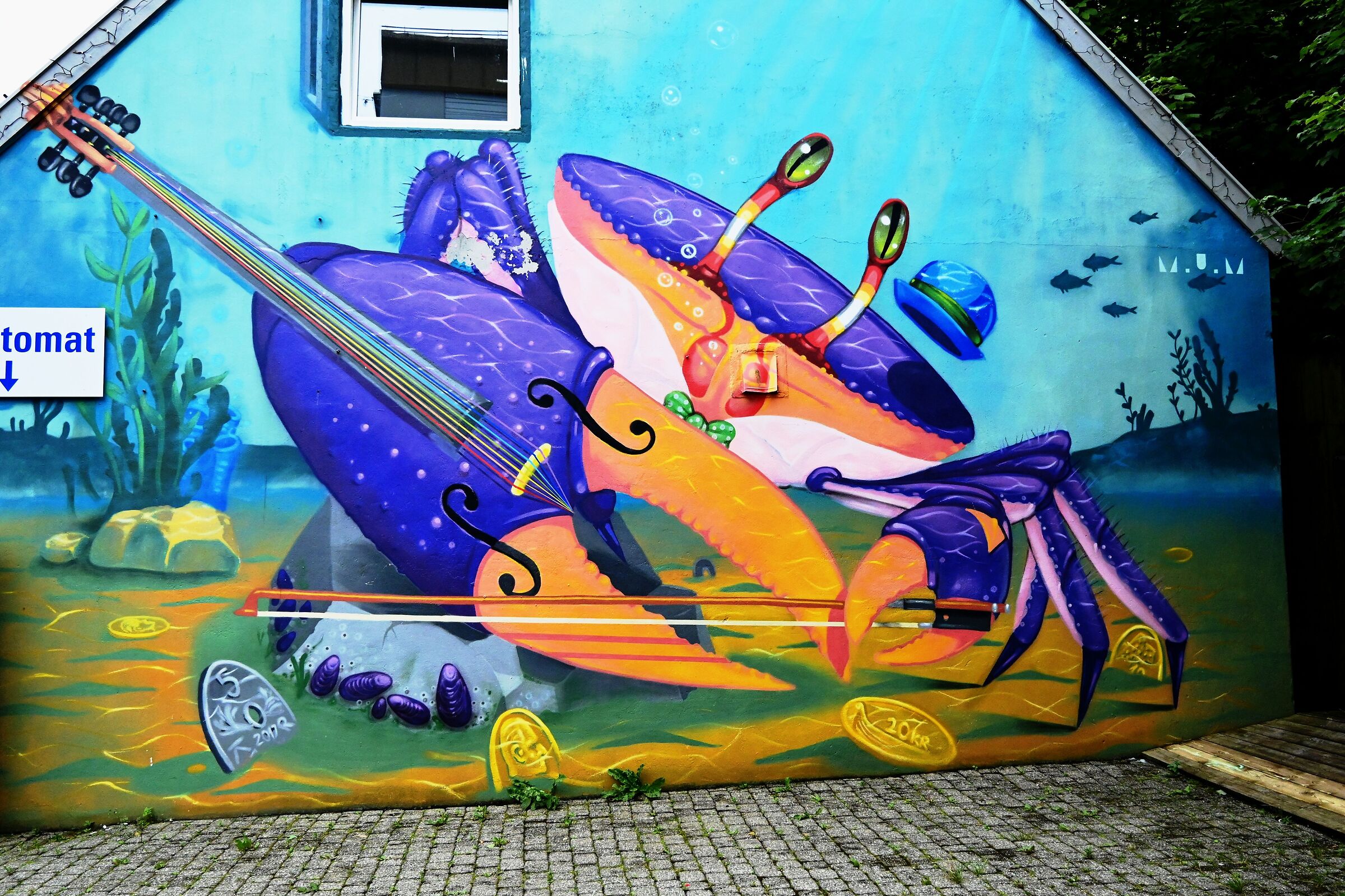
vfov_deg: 40.8
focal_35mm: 32
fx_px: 1205
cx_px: 672
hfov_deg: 58.3
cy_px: 448
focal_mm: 21.5
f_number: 4
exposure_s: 1/4000
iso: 4000
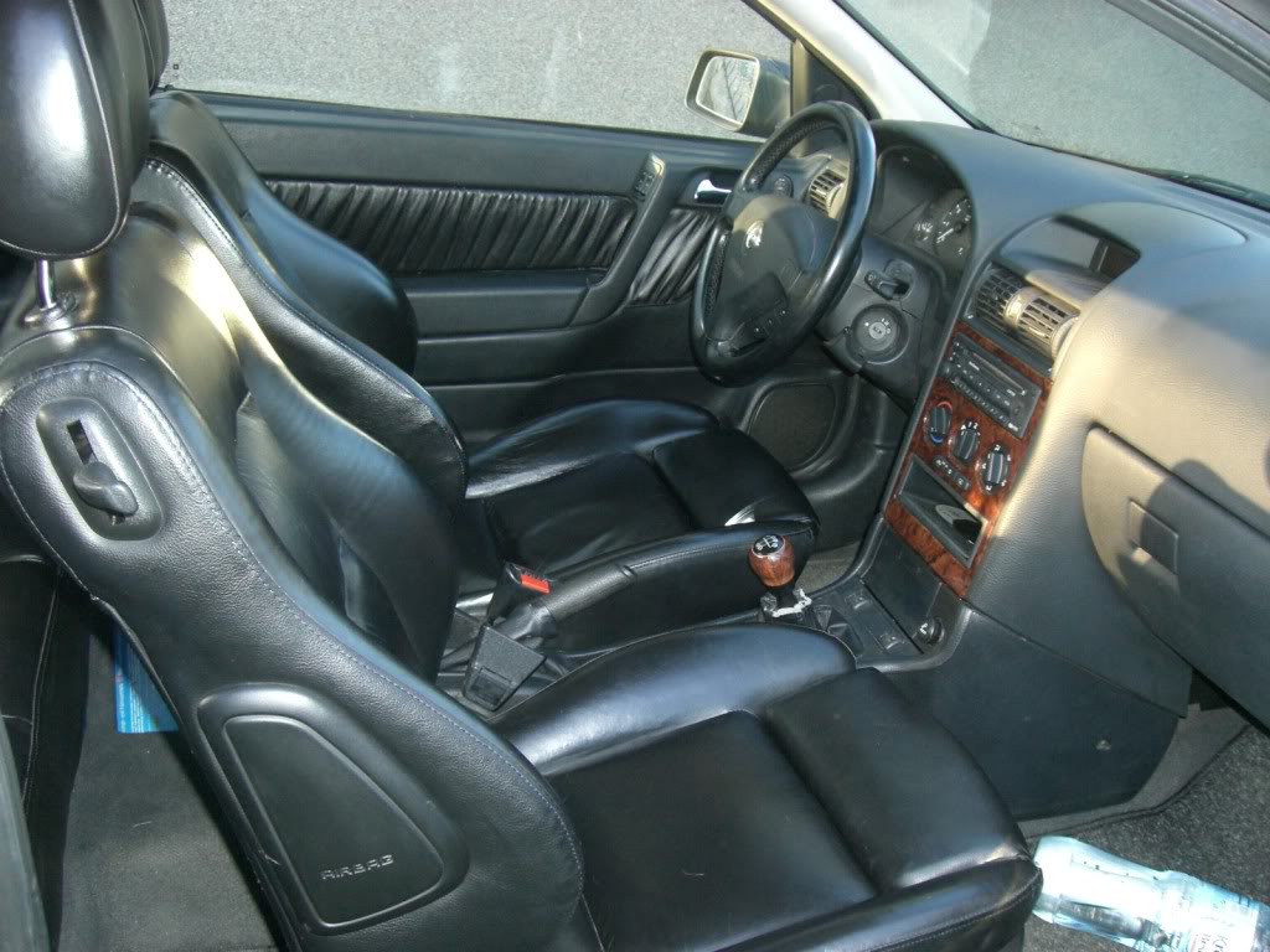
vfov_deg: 37.7
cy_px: 476
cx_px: 635
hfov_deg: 49.0
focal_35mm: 38
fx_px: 1394
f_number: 2.7
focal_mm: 6.2
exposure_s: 1/60
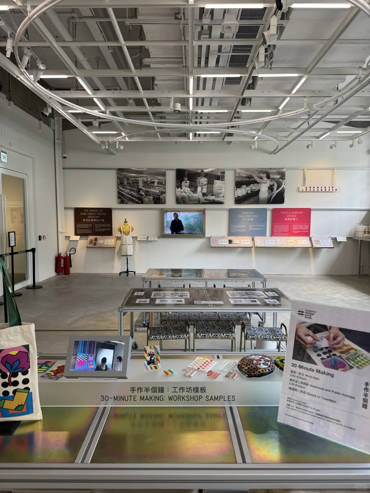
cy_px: 246
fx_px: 342
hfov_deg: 56.8
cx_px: 185
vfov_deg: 71.6
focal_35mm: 24
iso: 125
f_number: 1.78
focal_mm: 6.76
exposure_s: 1/115
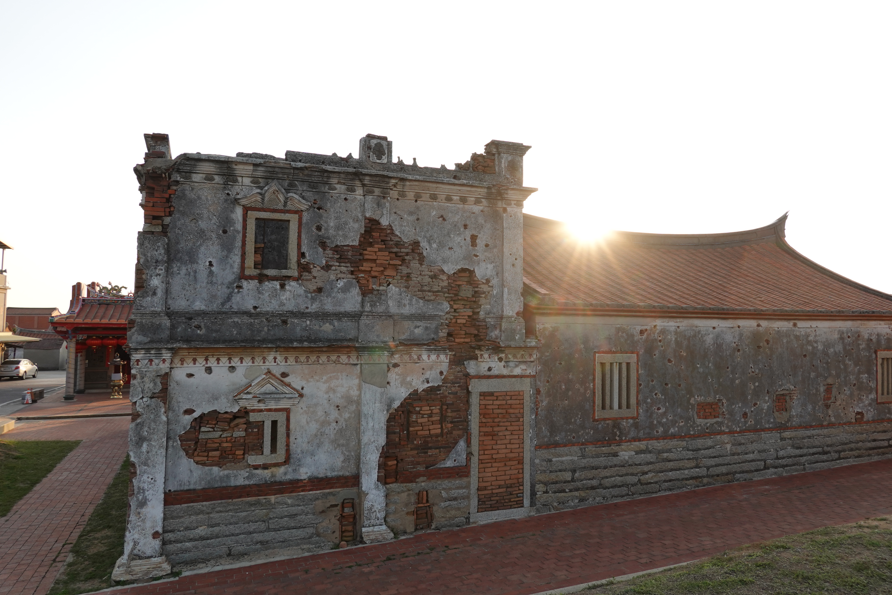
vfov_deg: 49.5
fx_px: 644
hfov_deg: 69.3
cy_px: 284
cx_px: 480
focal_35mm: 26
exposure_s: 1/250
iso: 100
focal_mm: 9
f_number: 4
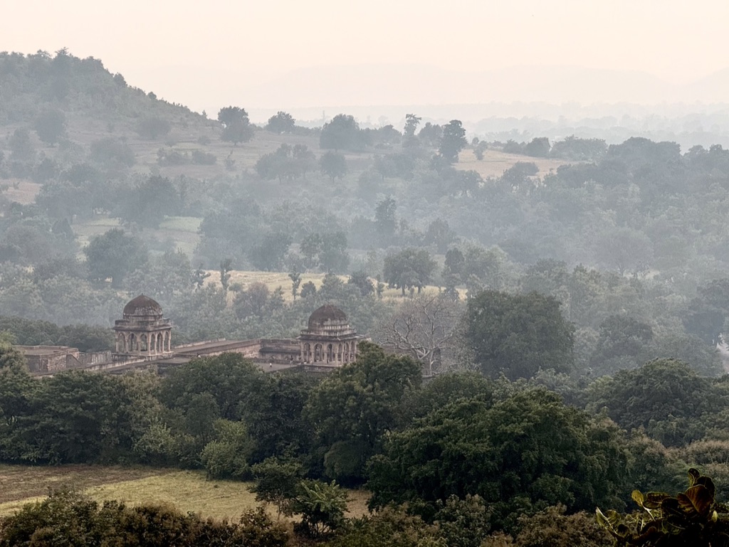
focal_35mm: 120
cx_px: 364
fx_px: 2528
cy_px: 274
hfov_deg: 16.4
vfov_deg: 12.4
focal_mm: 15.66
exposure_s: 1/99
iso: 80
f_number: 2.8
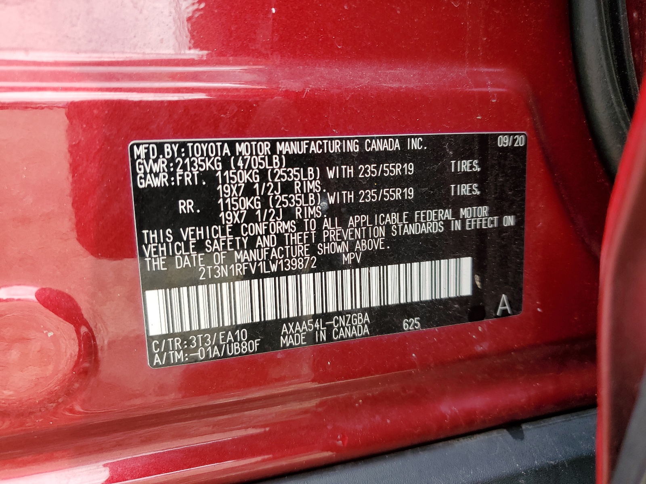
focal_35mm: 26
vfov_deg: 53.1
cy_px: 242
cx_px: 323
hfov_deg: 67.3
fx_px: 485
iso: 50
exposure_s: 1/139
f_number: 1.5
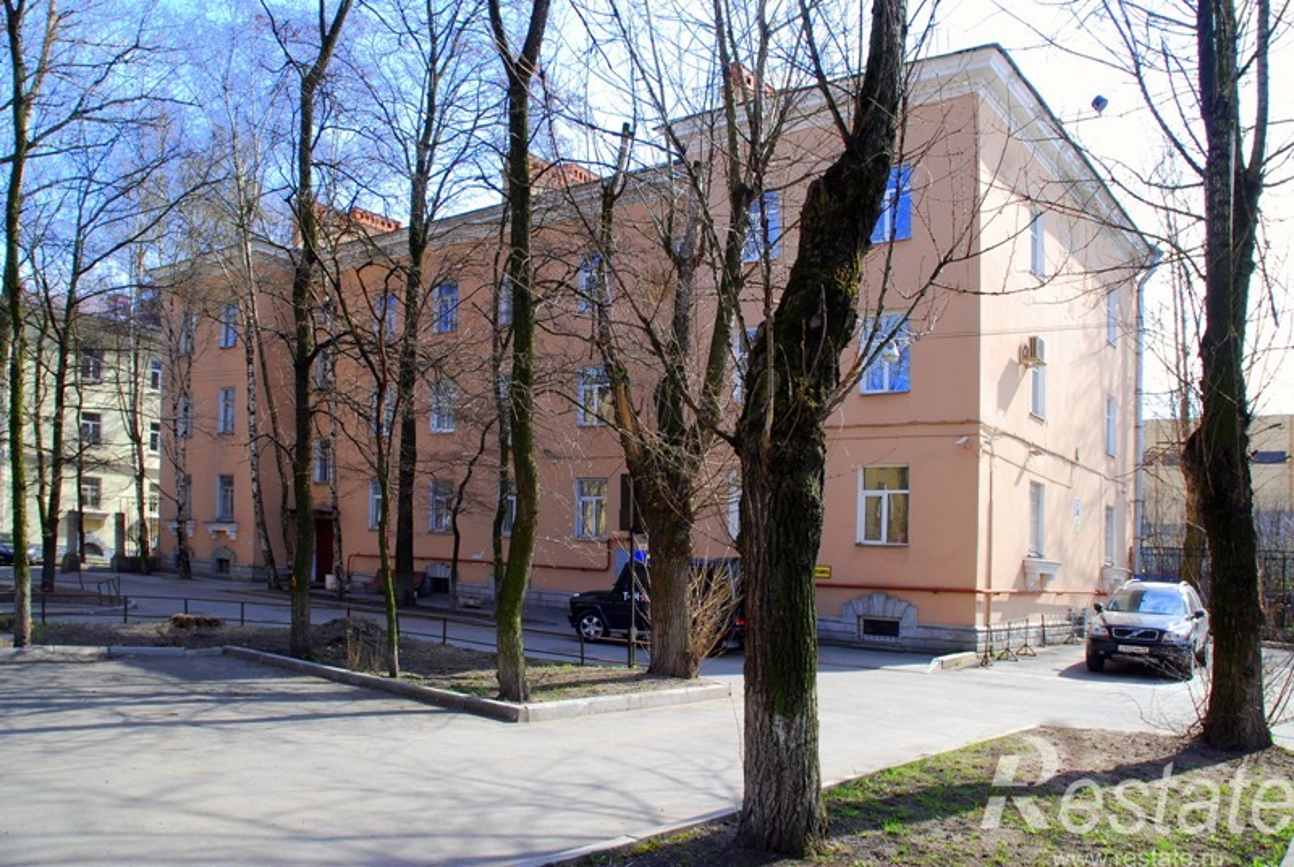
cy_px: 434
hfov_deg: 67.3
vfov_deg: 48.1
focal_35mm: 27
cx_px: 647
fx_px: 972
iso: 200
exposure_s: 1/100
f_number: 9
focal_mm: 18
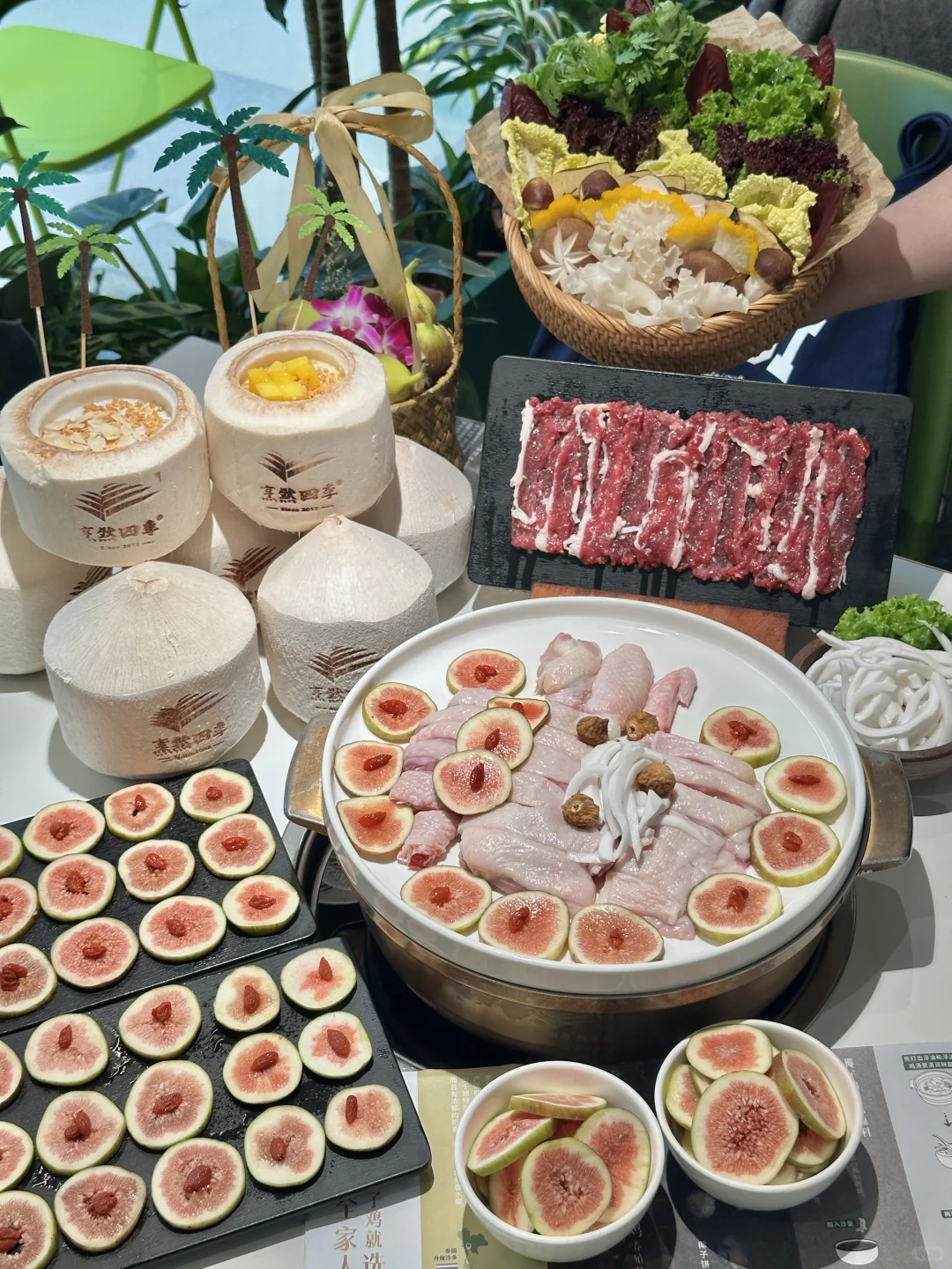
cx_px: 476
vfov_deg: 39.7
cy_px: 634
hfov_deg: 30.3
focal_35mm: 48
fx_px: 1760
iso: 80
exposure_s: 1/100
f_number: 1.78
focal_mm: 6.86
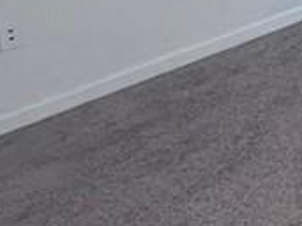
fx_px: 732
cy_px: -247
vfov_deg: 14.2
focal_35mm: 84
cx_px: 781
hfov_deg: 13.7
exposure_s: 1/120
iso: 160
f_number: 2.2
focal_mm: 2.22
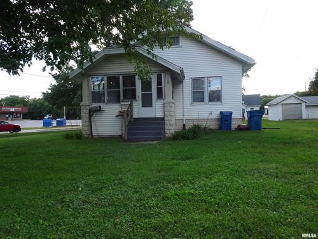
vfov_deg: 56.8
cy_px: 120
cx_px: 159
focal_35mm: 24
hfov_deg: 71.6
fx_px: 220
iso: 80
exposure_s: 1/160
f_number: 3.5
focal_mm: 4.1
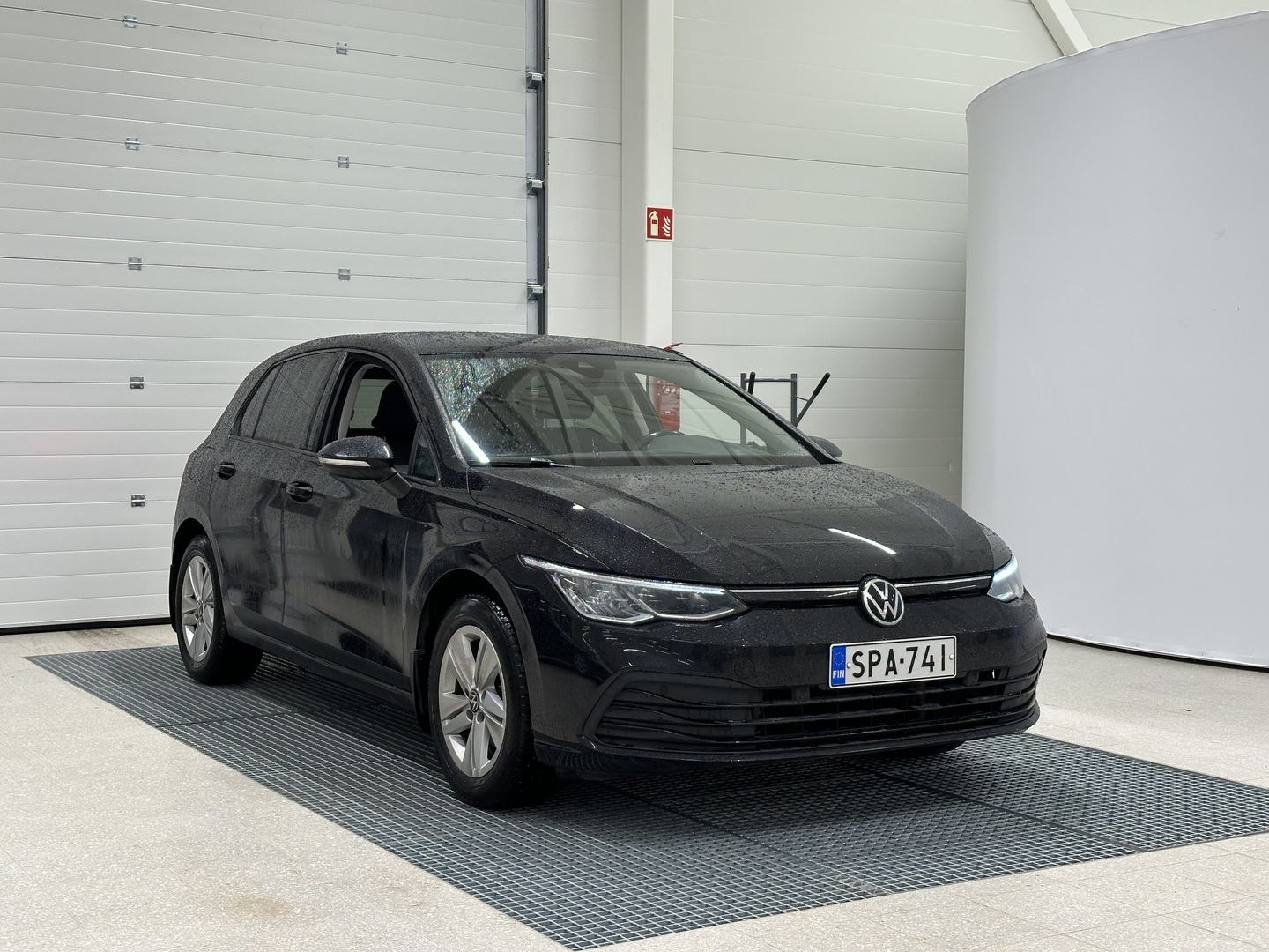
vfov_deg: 30.3
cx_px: 634
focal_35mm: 48
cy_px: 476
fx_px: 1760
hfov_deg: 39.7
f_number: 1.78
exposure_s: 1/100
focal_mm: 6.86
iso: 100
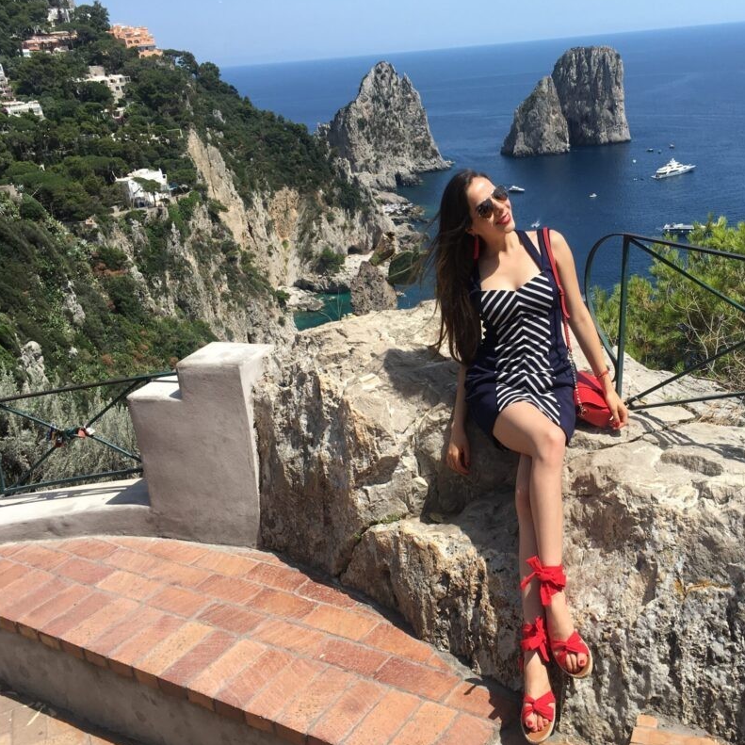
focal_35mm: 35
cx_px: 491
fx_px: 852
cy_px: 377
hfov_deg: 46.5
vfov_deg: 47.2
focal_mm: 4.15
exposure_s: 1/1538
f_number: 2.2
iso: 25
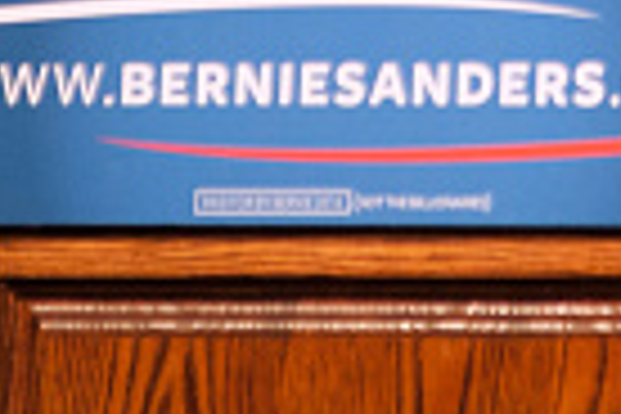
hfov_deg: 2.4
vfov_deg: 1.6
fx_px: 14817
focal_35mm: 859
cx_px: 747
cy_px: -263
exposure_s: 1/320
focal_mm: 200
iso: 1600
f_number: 3.5
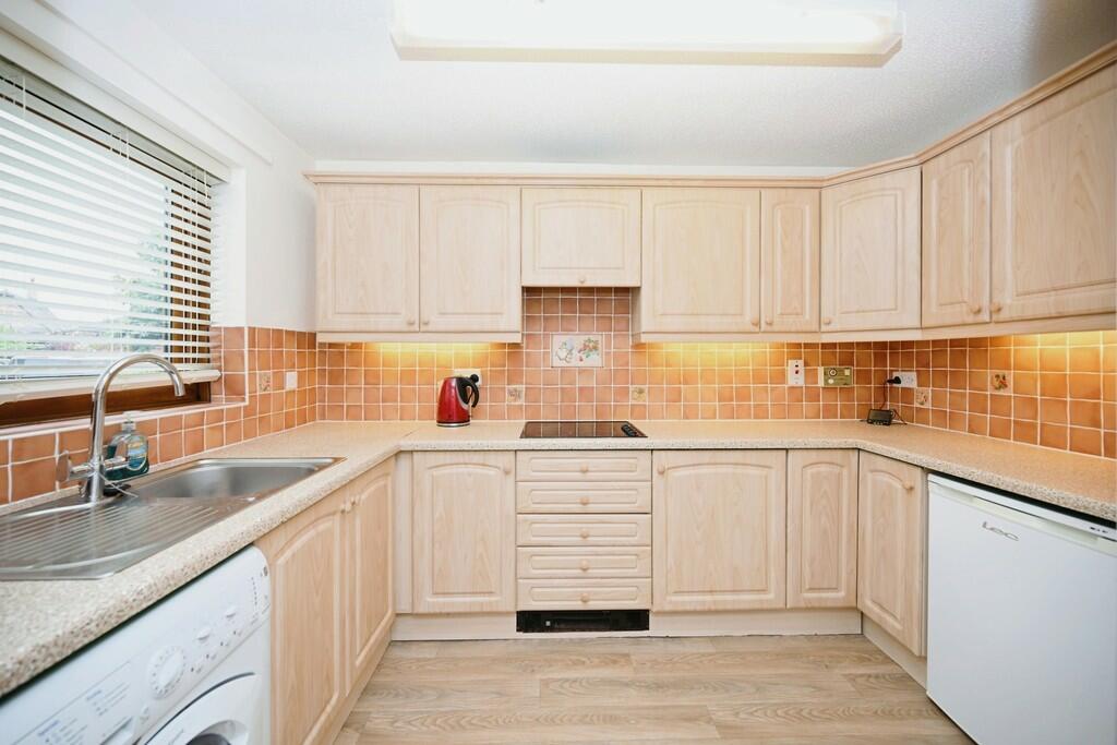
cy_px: 372
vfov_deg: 81.2
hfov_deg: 104.2
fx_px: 434
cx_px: 558
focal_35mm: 14
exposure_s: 1/60
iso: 280
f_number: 4
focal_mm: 14
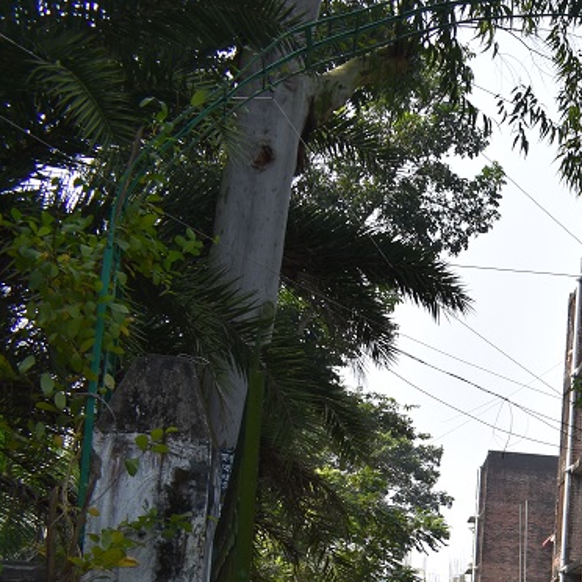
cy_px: 598
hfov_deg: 19.7
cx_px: 917
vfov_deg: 22.4
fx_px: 1408
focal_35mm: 74
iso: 100
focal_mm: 18
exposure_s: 1/200
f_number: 6.3
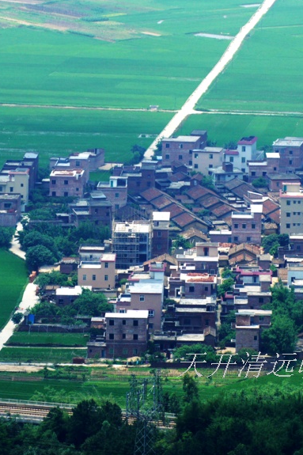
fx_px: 4001
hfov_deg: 4.3
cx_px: 168
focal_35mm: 317
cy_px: 225
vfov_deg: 6.5
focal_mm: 135
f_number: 11
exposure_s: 1/250
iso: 200
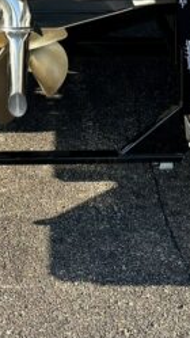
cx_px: 31
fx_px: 815
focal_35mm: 91
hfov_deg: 13.2
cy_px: -186
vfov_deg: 19.9
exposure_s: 1/1233
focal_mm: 5.96
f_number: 1.6
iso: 50
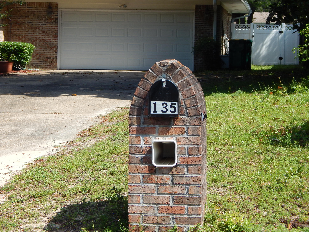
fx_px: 928
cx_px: 154
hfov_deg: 18.9
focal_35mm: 104
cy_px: 116
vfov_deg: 14.2
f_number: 4.5
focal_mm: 18.7
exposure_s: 1/640
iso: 125
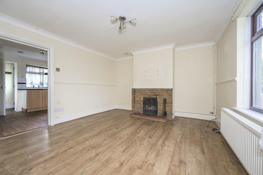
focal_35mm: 14
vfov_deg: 81.2
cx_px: 132
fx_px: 102
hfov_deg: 104.2
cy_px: 88
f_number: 7.1
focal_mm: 14
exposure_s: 1/125
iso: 320
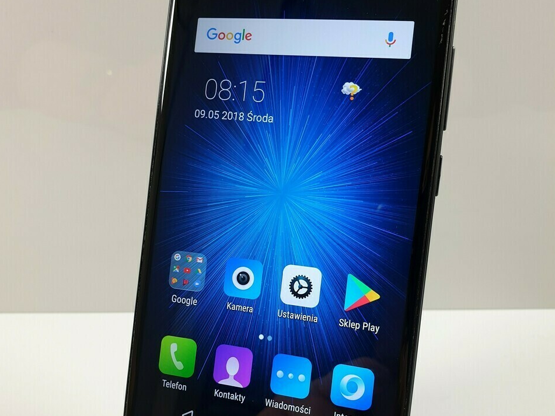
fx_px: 561
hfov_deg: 52.6
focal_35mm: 35
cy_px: 246
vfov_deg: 40.5
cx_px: 276
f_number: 2.4
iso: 80
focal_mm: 4.3
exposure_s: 1/100
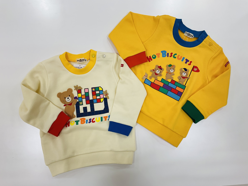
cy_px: 93
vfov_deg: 48.2
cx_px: 124
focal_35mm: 29
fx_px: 208
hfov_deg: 61.7
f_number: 1.8
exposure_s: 1/100
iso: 20
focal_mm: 3
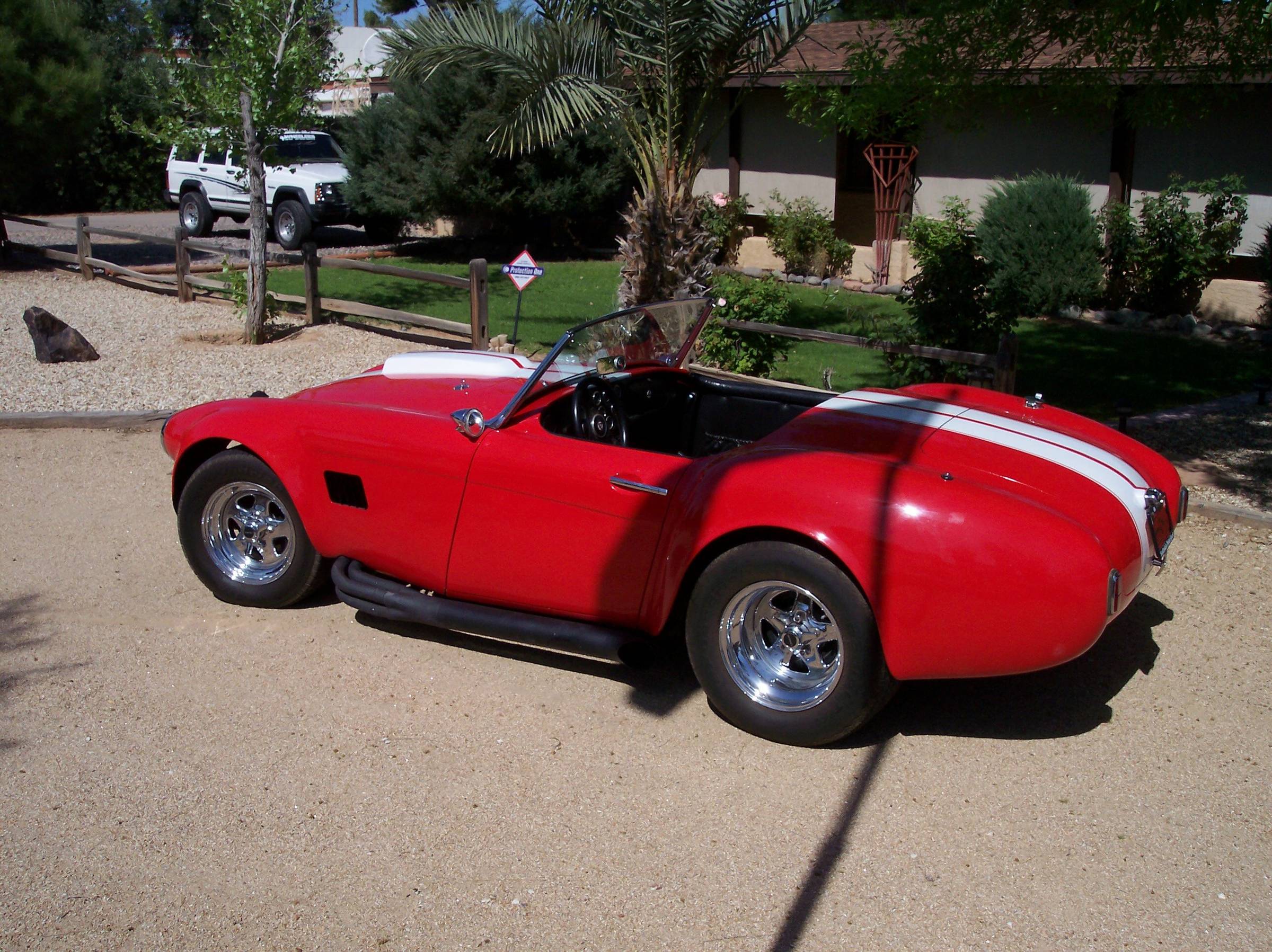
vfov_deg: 37.7
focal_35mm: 38
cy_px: 476
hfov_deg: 49.0
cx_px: 636
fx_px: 1396
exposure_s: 1/1000
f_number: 4.8
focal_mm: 8
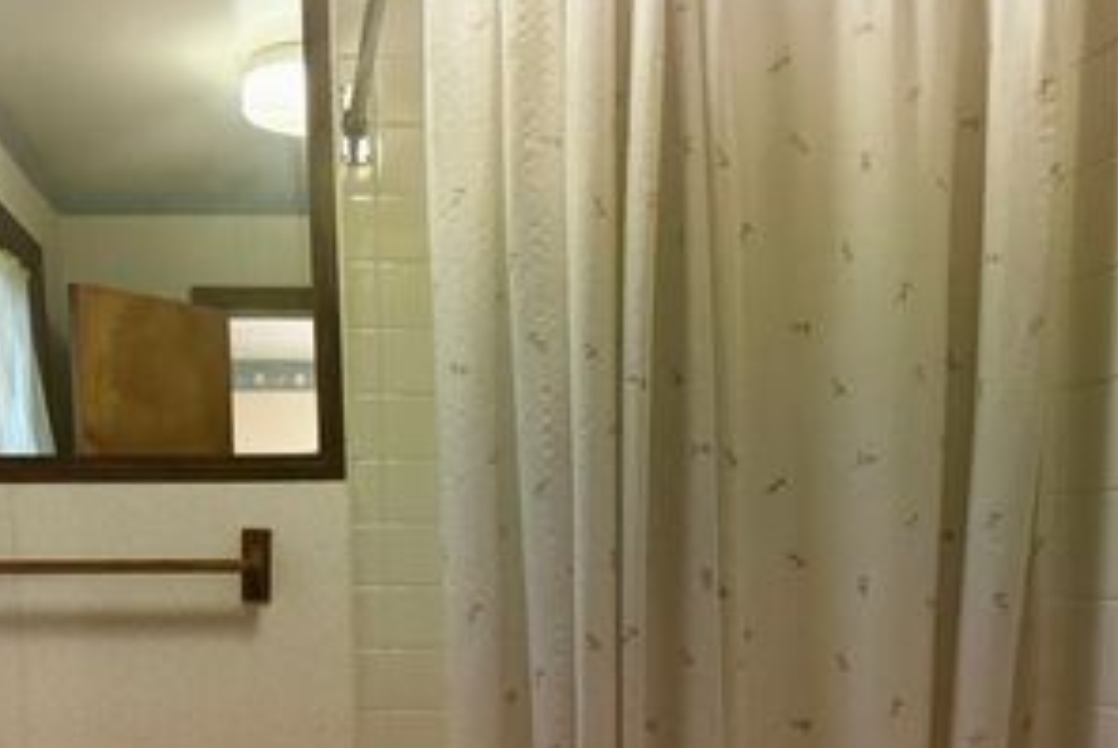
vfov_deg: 25.8
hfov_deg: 39.5
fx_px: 1554
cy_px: 731
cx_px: 468
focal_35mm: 50
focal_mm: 6.76
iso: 320
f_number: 1.78
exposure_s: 1/60
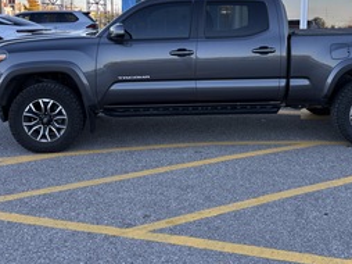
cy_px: 69
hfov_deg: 43.6
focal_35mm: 43
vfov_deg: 32.9
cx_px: 213
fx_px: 437
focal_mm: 5.96
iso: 50
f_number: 1.6
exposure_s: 1/539
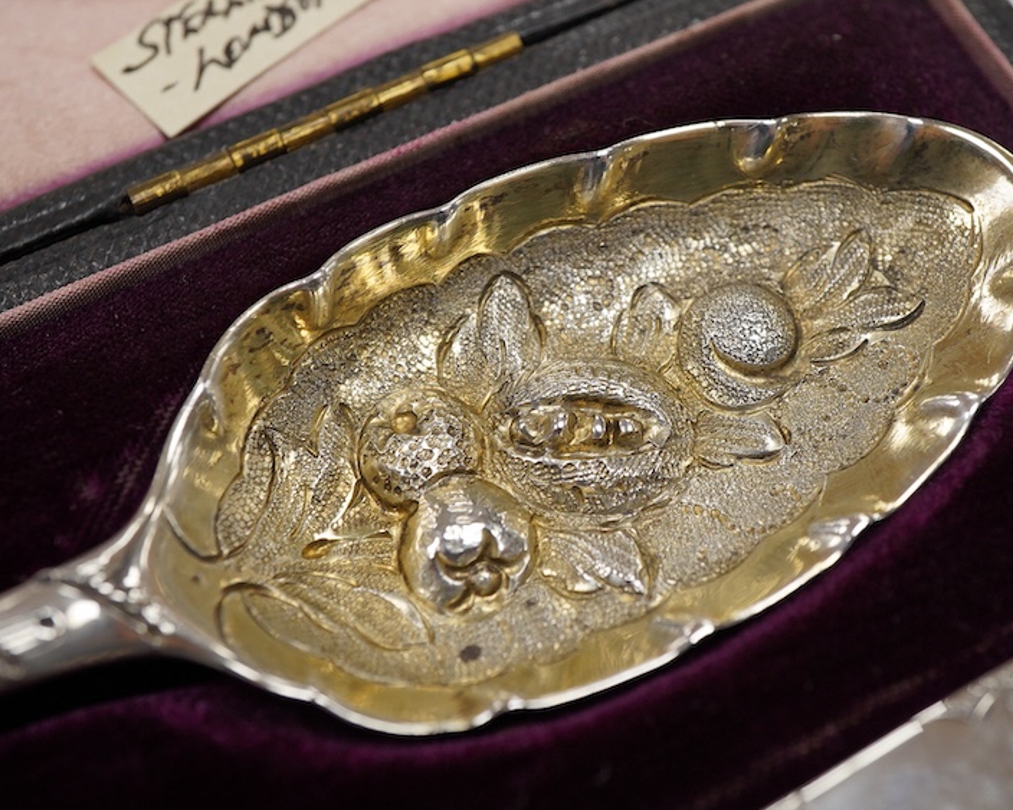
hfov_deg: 34.7
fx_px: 1619
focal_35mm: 54
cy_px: 391
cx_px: 584
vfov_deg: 28.1
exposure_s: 1/125
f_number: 10
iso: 800
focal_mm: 30
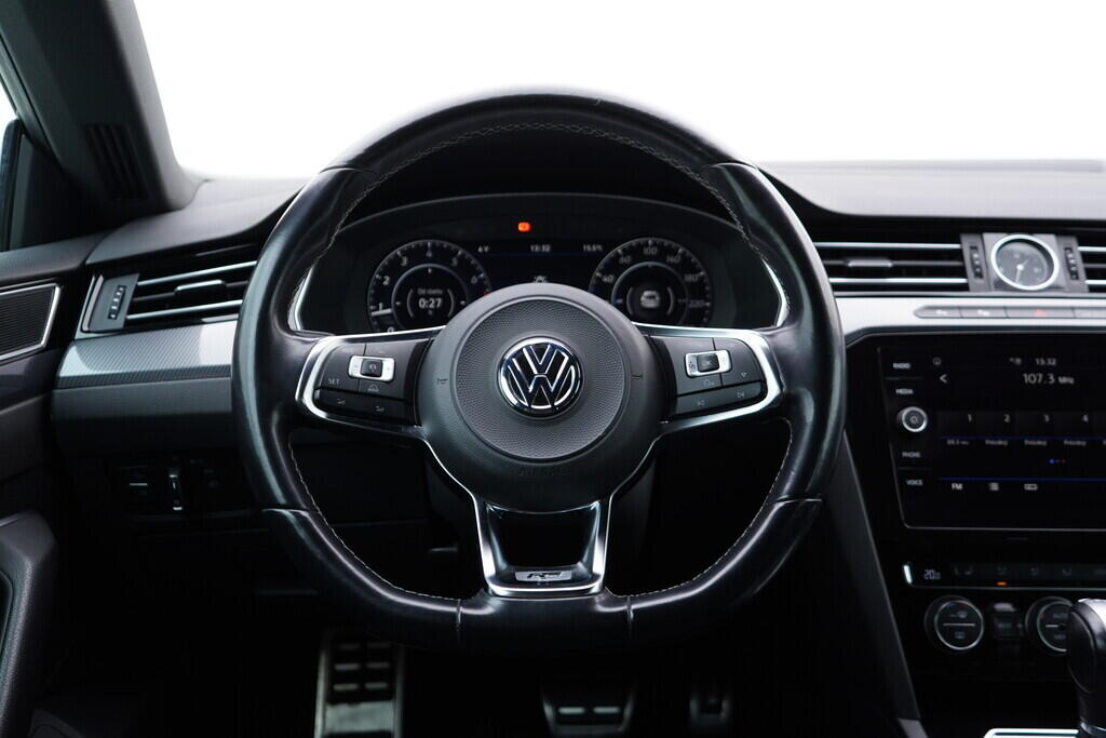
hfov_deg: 53.1
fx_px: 1106
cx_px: 553
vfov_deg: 36.9
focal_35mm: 36
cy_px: 369
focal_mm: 24
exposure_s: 1/40
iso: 200
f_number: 2.8
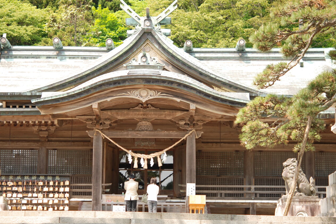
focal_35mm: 105
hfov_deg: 19.5
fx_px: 980
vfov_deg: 13.0
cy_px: 111
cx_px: 150
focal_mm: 60
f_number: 3.2
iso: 160
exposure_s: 1/500
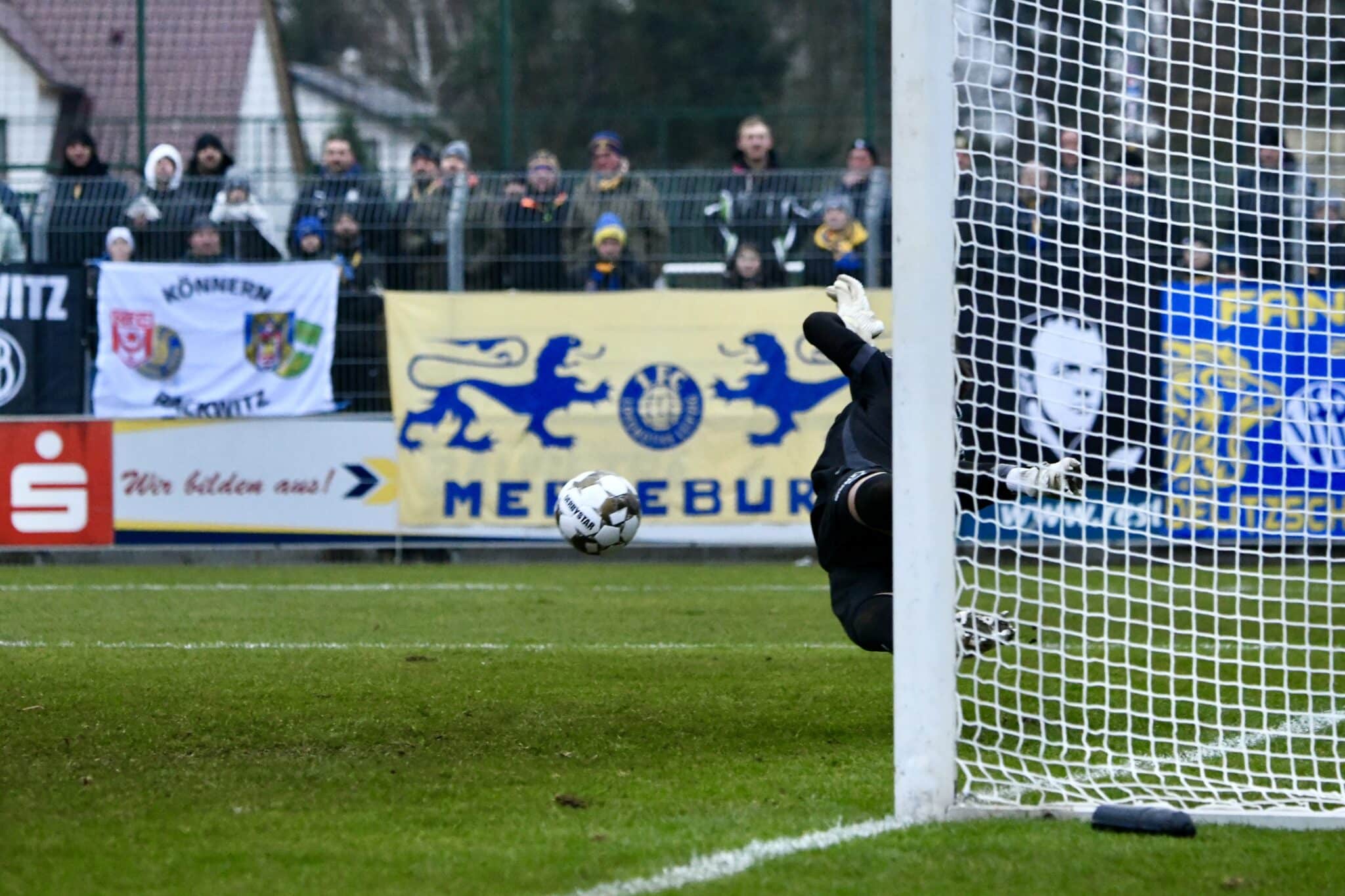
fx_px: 7284
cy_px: 448
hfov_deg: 10.5
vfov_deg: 7.0
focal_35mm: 195
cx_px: 672
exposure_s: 1/1600
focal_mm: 195
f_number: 5.3
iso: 8000
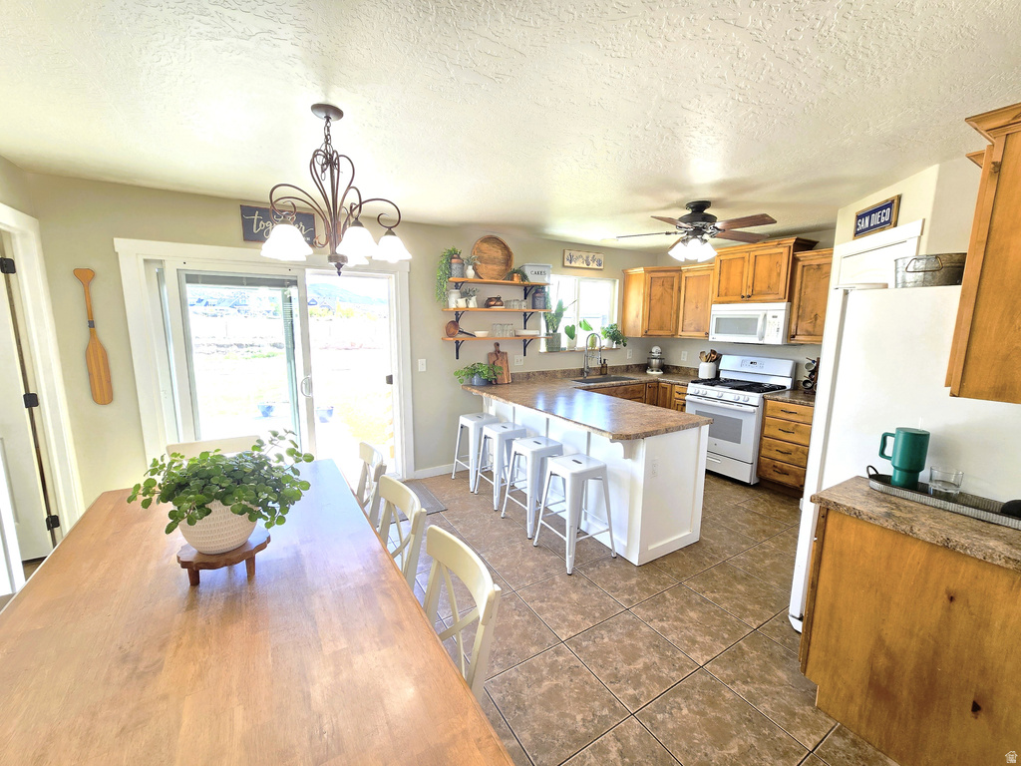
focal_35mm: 13
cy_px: 383
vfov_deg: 89.9
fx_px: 383
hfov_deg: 106.2
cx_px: 510
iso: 64
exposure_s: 1/60
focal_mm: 2.2
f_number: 2.2
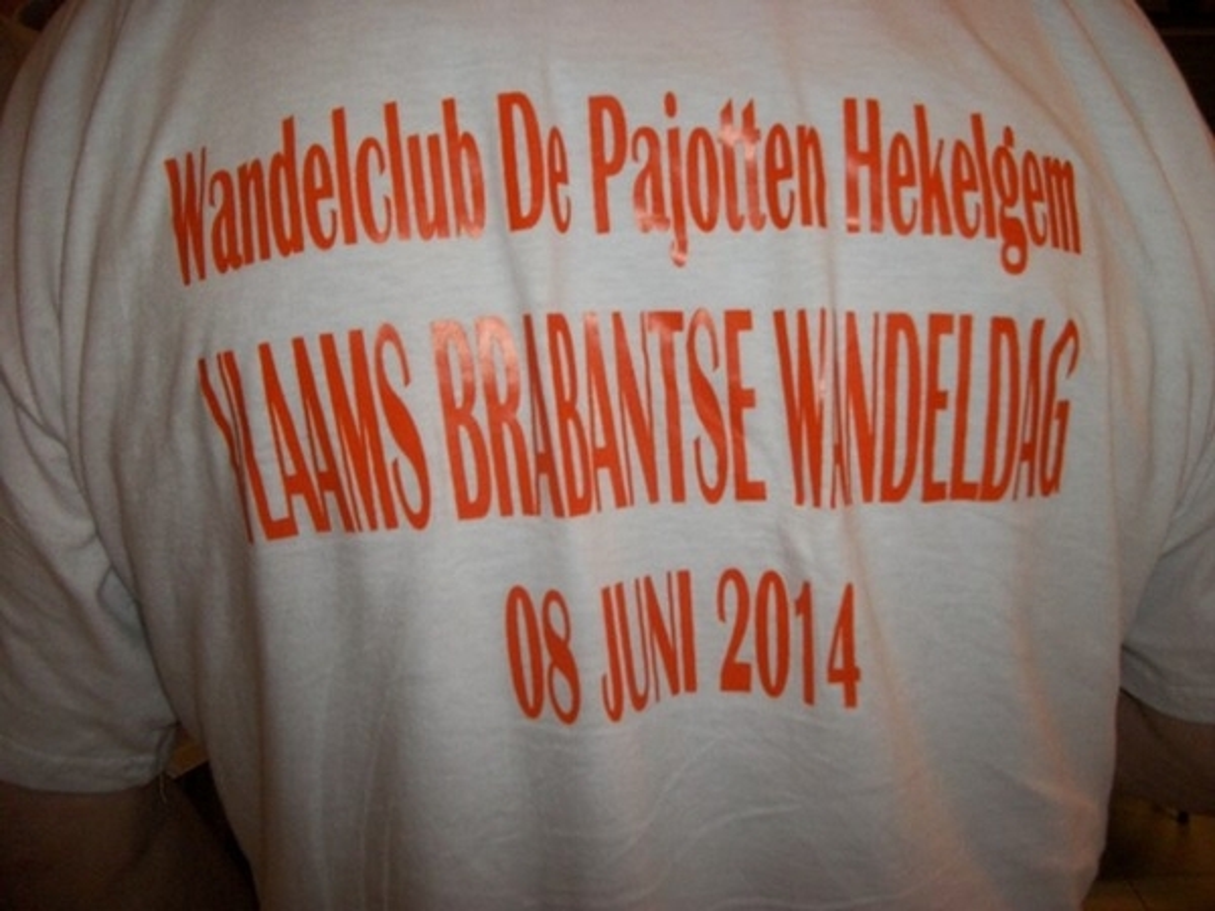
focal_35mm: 32
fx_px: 1123
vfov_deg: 44.2
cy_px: 456
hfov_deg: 56.8
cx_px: 608
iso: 250
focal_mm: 5.7
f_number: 2.9
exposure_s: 1/125
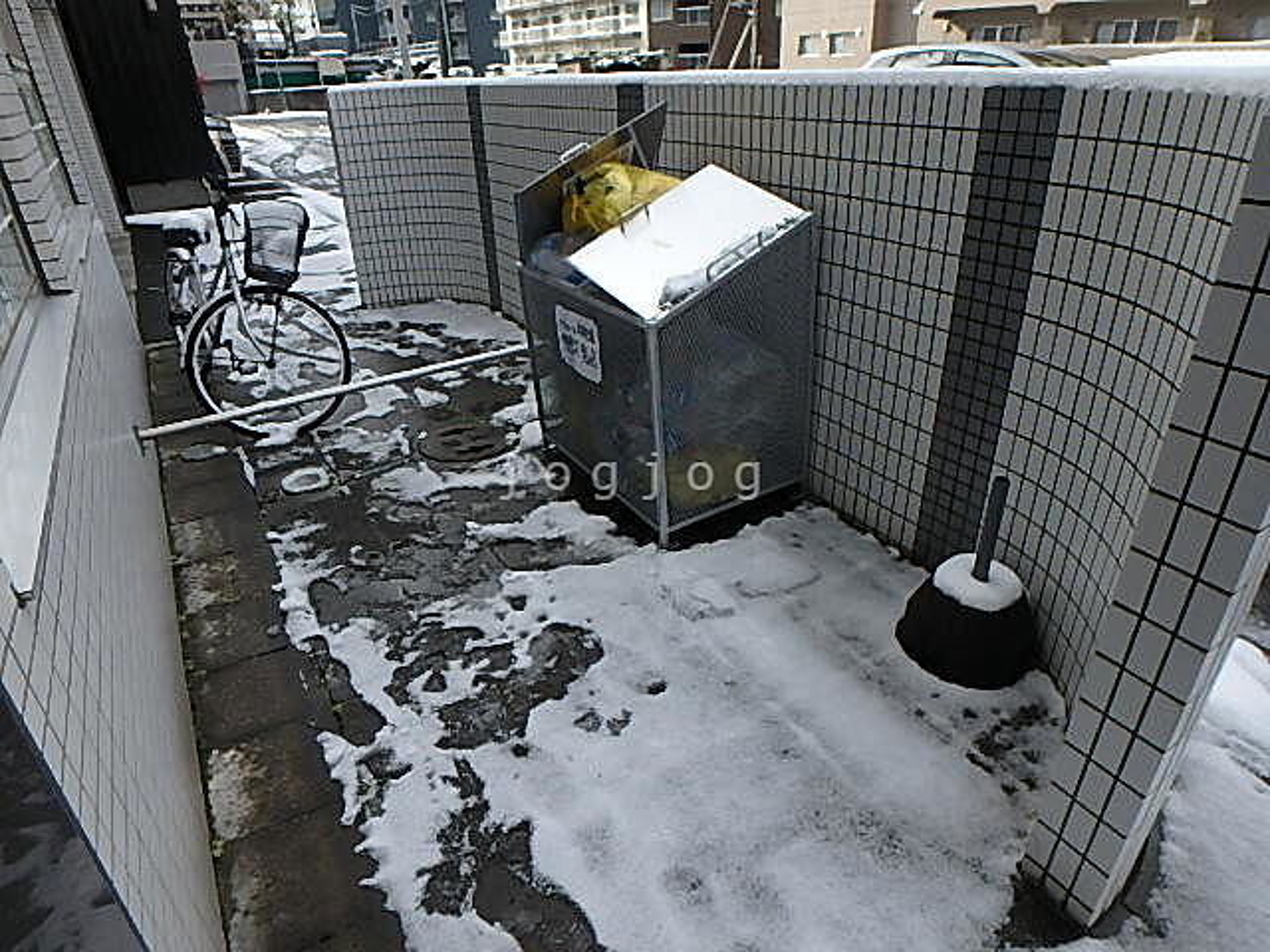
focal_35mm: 21
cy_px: 476
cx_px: 635
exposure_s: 1/640
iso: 125
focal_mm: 3.7
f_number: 3.5
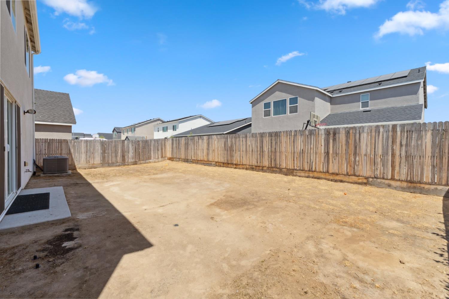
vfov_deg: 77.3
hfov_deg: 100.4
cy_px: 150
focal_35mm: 15
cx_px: 224
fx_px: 187
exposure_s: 1/400
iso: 100
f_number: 8
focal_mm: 10
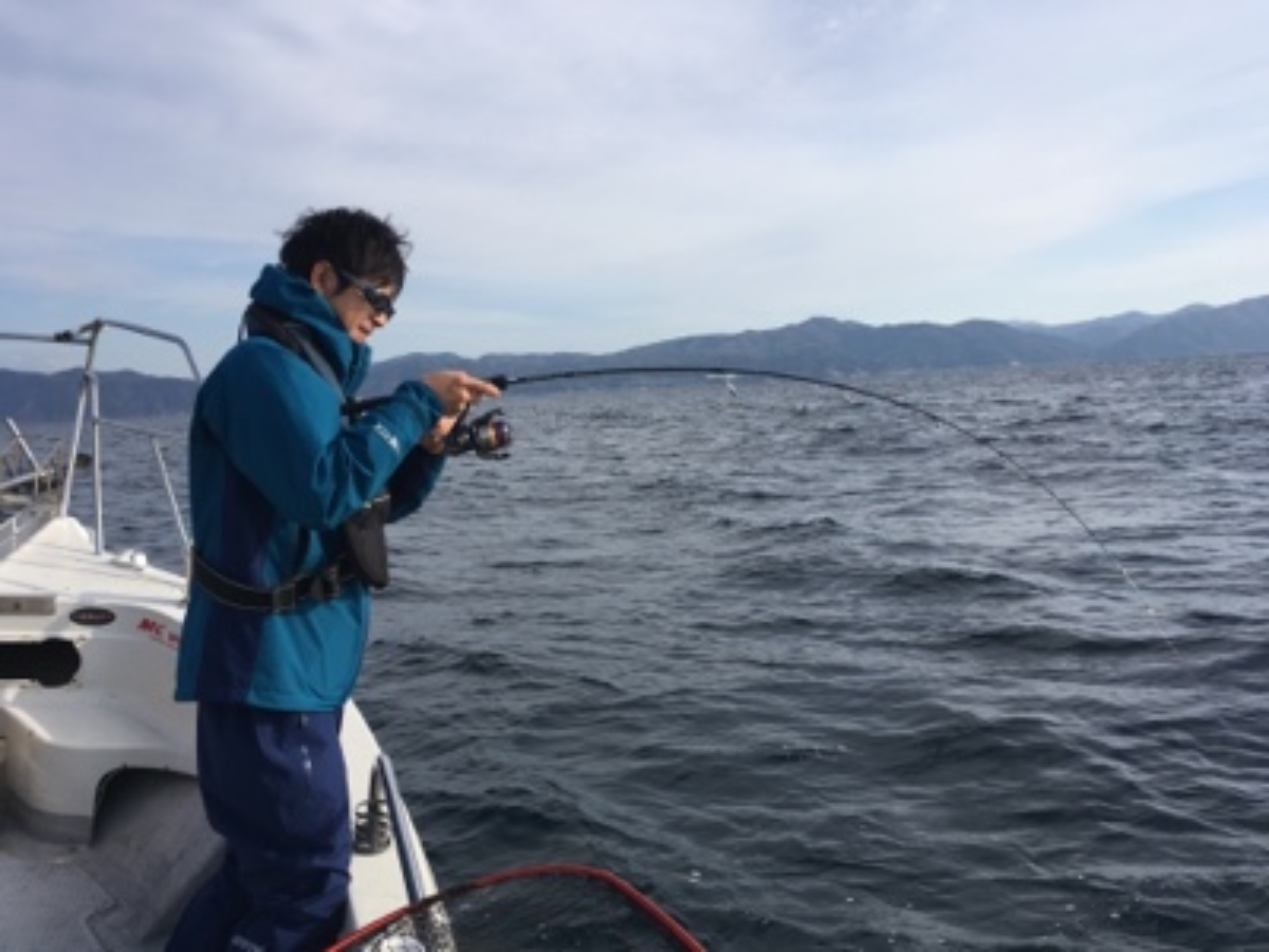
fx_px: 1063
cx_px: 634
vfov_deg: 48.2
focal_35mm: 29
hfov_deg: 61.7
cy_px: 476
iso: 25
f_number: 2.2
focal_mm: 4.15
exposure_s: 1/1350
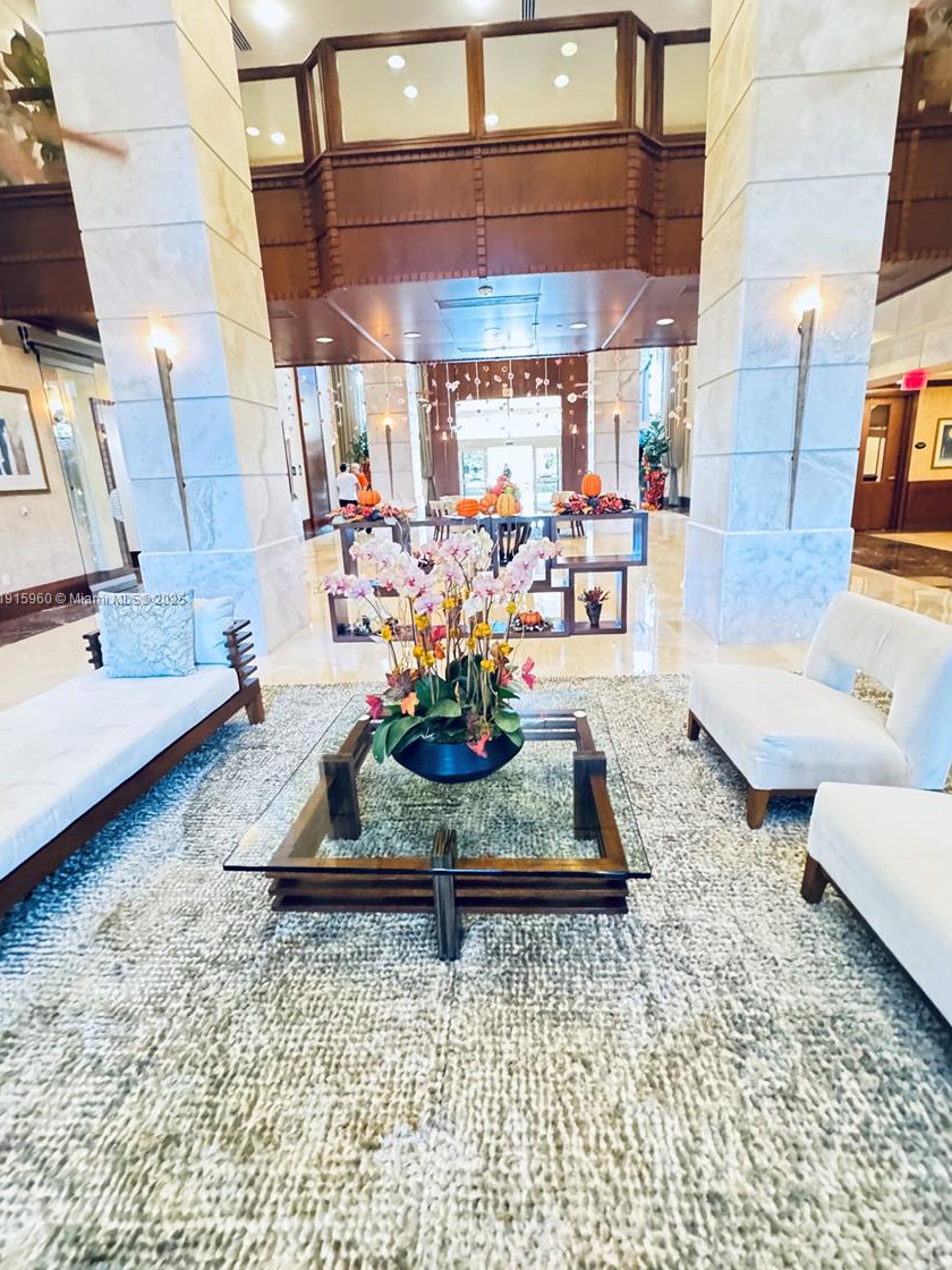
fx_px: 550
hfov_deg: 81.7
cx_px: 487
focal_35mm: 15
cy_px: 600
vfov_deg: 98.1
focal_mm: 2.22
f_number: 2.2
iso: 1250
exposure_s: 1/30
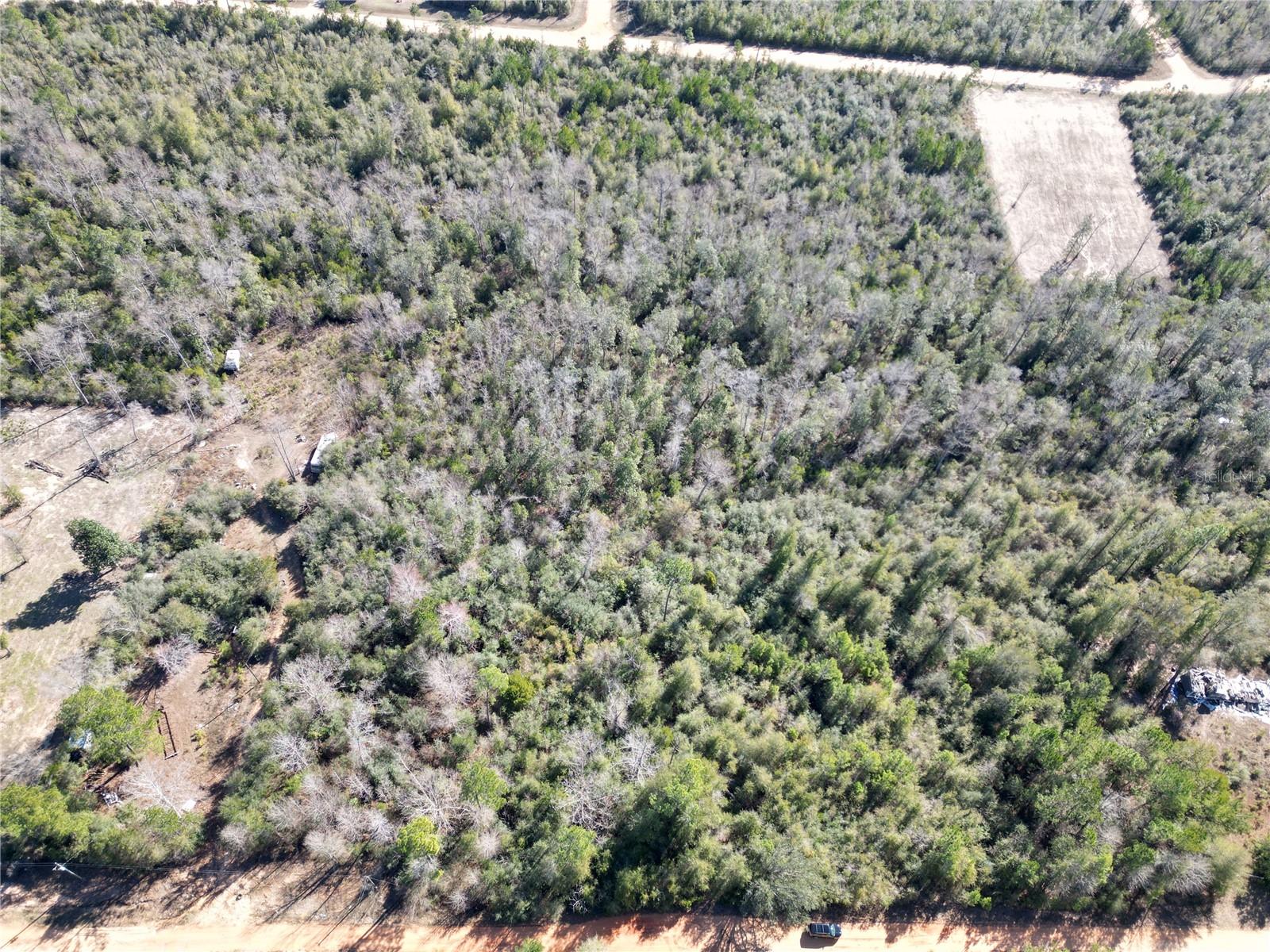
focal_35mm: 24
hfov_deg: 71.6
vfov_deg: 56.8
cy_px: 476
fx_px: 881
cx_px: 635
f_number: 1.7
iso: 150
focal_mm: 6.72
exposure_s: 1/1000
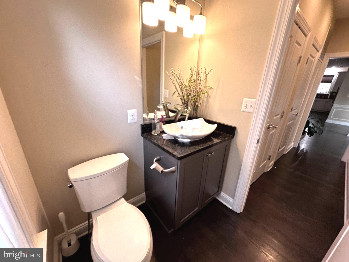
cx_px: 174
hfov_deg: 102.1
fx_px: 141
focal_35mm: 14
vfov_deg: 85.7
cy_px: 131
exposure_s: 1/120
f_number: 2.2
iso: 125
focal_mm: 2.22
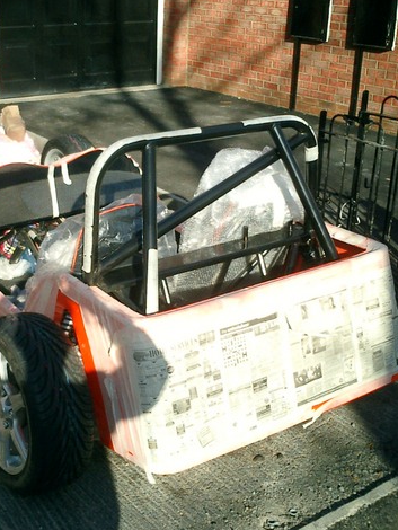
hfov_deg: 29.4
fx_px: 750
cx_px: 121
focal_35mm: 49
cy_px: 260
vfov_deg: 38.9
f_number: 3.2
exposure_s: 1/640
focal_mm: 7.5
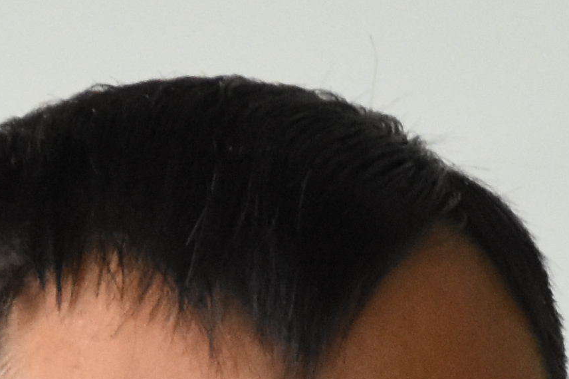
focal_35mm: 1578
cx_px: 359
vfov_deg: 0.9
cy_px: 1079
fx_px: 24930
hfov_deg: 1.3
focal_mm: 150
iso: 2500
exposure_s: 1/200
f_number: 5.6
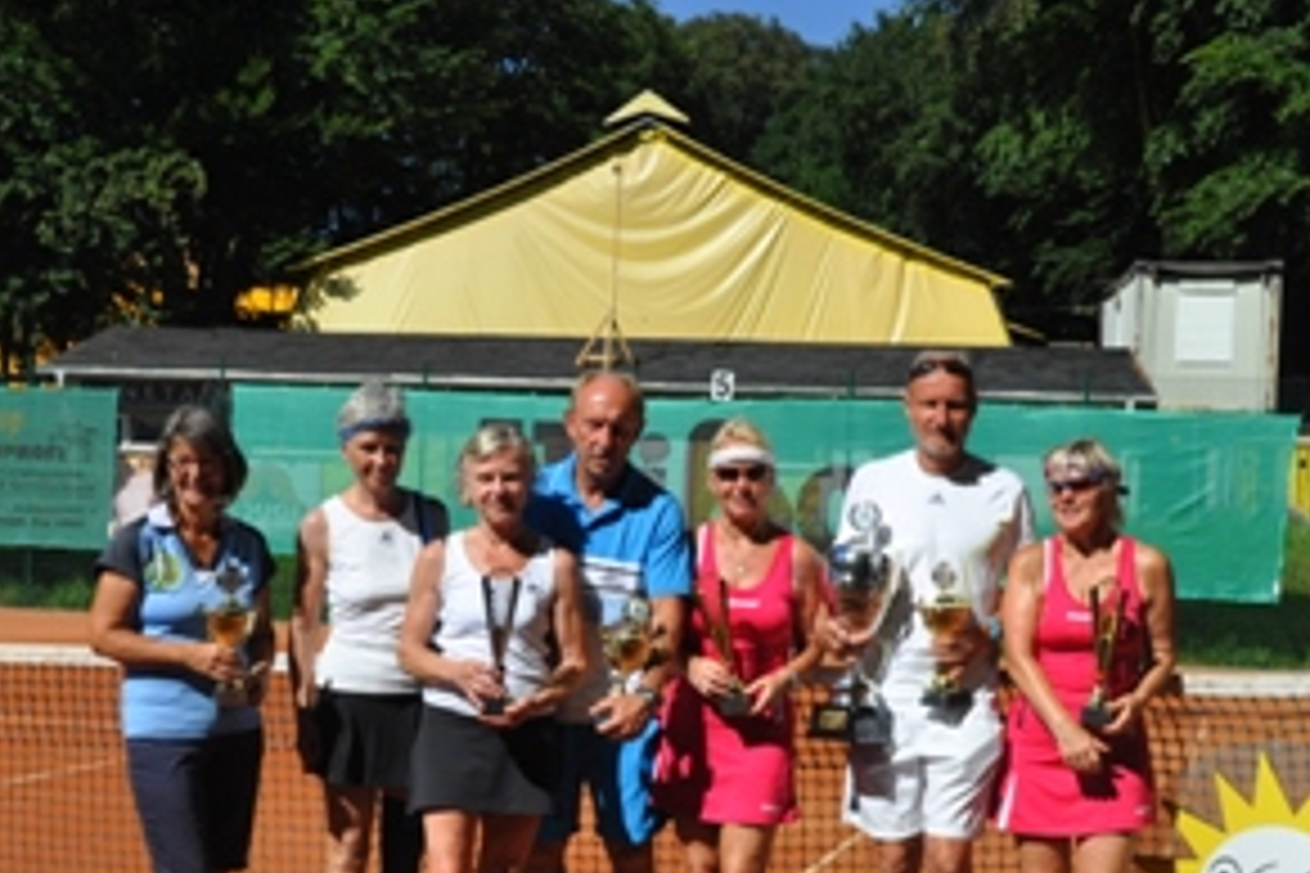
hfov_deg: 33.4
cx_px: 675
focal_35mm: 60
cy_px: 648
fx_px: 2183
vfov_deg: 22.4
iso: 400
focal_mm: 26
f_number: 8
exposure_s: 1/2000
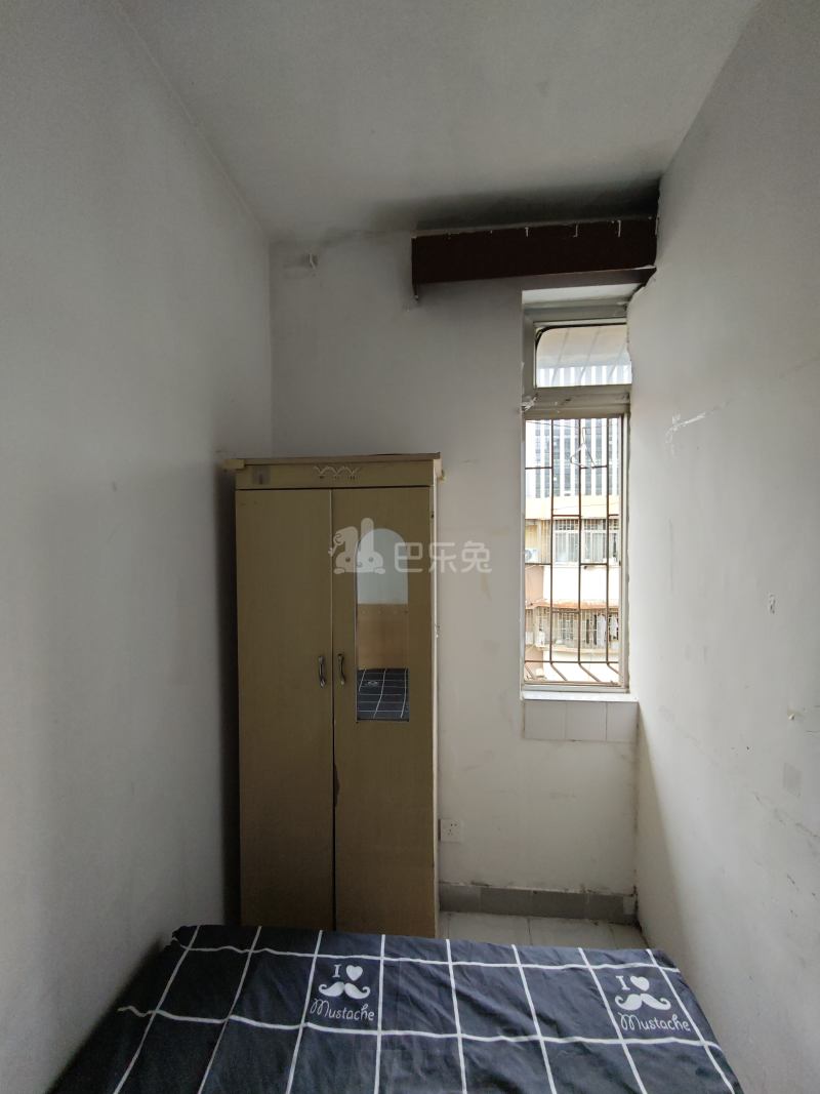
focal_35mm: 14
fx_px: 442
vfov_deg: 102.1
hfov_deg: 85.7
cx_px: 410
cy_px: 547
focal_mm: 2.16
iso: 64
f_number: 2.2
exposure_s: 1/74.2
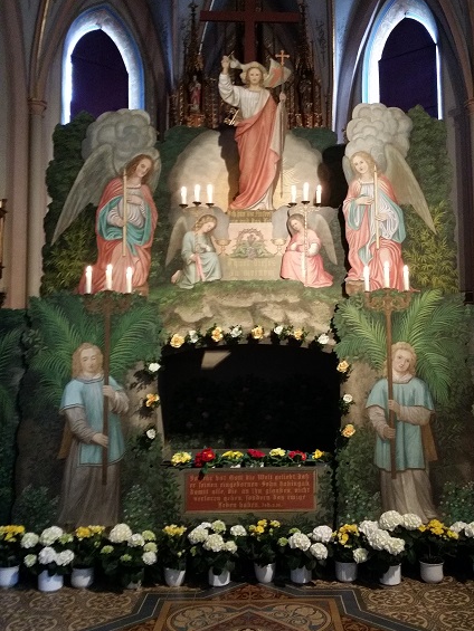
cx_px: 259
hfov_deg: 41.8
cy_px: 308
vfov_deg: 53.9
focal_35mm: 34
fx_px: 621
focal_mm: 4.13
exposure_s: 1/17
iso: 400
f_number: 2.2
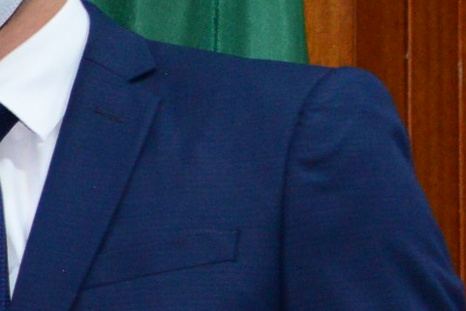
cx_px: -823
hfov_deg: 6.0
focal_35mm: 325
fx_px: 4208
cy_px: 462
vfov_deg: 4.2
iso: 2500
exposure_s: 1/125
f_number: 4
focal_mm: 52
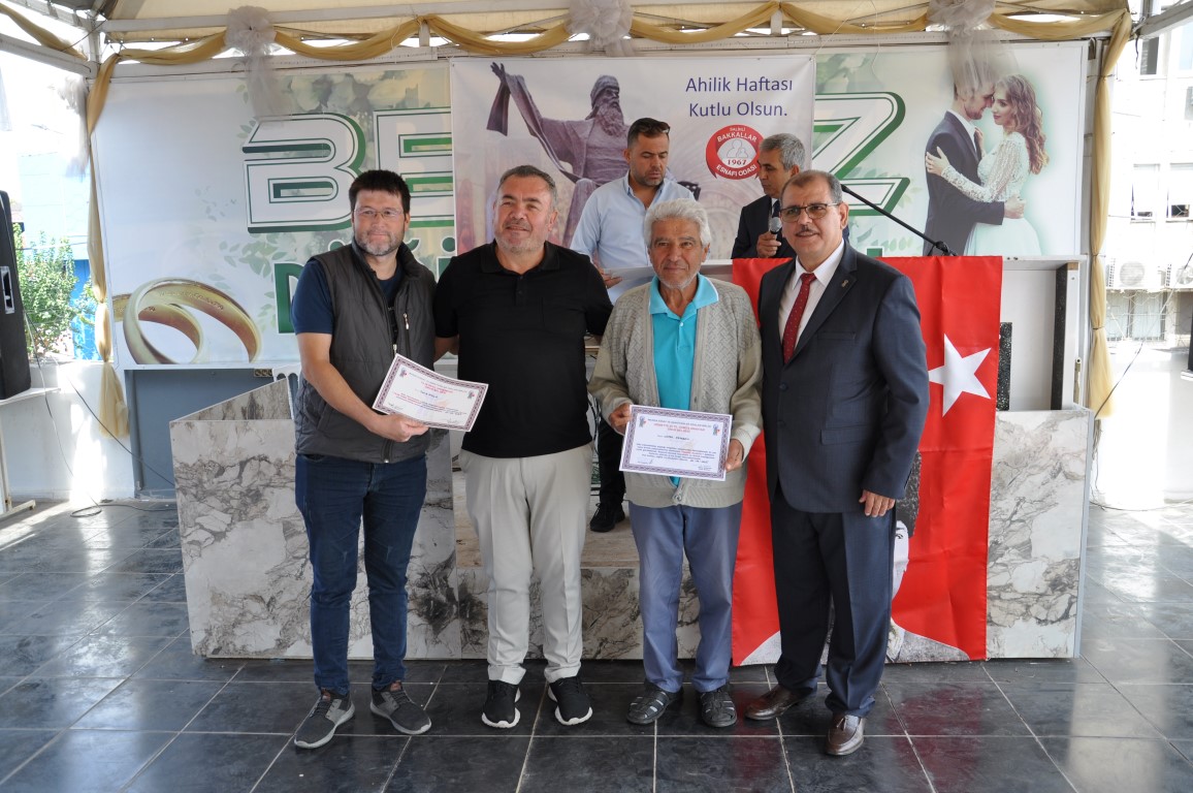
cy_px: 396
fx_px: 1043
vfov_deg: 41.6
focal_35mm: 32
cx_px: 596
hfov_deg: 59.5
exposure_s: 1/125
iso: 200
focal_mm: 21
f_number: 5.6
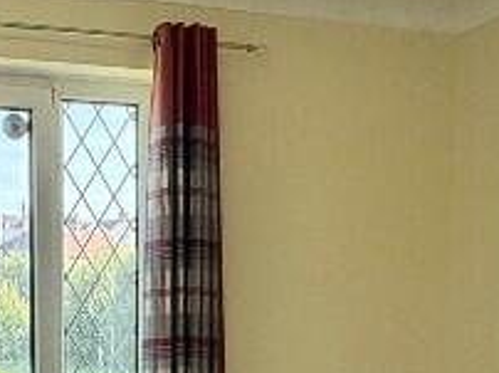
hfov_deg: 27.1
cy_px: 442
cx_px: 128
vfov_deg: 19.5
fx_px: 1022
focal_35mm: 71
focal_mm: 2.22
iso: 64
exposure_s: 1/156
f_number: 2.2
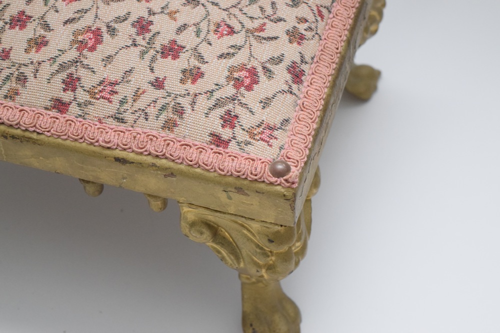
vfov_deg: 16.6
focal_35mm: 82
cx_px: 250
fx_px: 1146
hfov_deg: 24.6
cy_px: 166
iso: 2500
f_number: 5.6
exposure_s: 1/60
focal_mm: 55
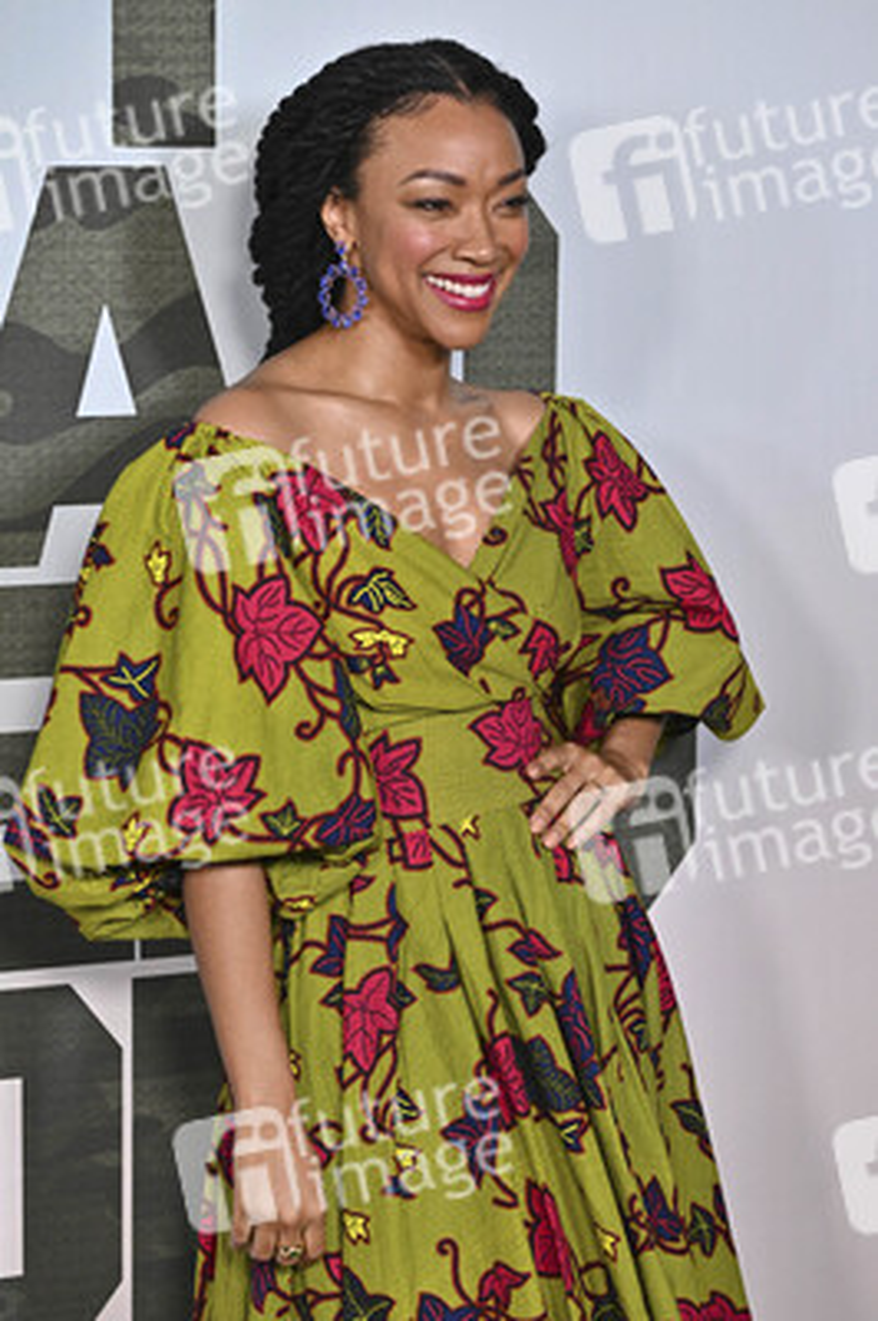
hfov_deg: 16.6
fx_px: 3005
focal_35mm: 82
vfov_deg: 24.8
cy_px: 660
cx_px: 439
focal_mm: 82
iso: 2500
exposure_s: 1/250
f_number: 4.5
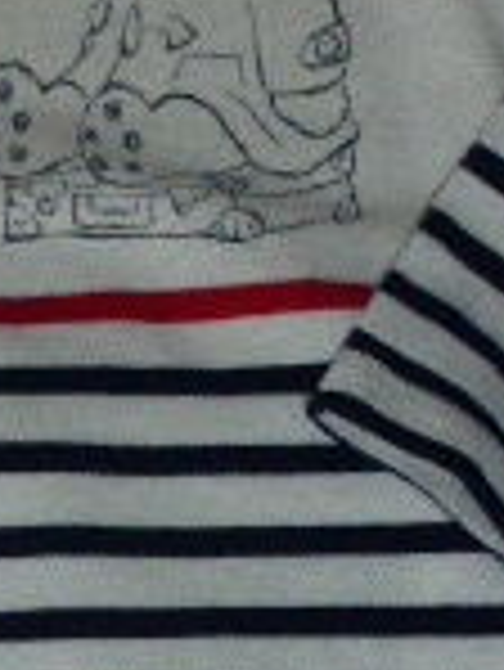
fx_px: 2578
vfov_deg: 14.6
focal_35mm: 133
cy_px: 621
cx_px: -72
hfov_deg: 11.0
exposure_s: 1/60
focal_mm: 5.4
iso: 500
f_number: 3.6
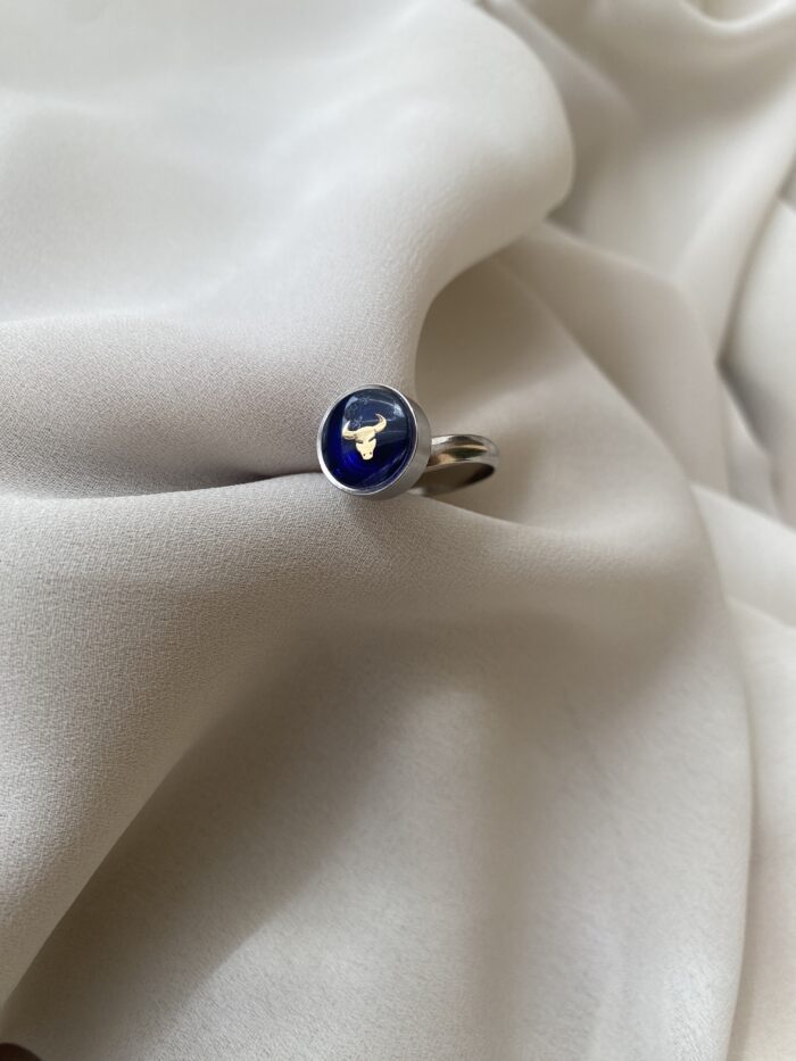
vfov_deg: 69.4
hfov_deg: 54.9
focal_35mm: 25
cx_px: 398
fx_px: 766
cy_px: 530
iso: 32
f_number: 1.8
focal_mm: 4.25
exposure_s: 1/252
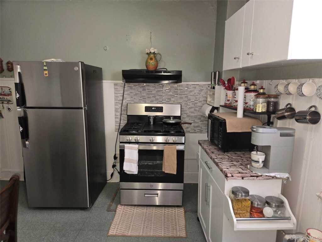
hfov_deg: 73.9
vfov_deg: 58.9
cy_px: 121
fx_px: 214
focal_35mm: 23
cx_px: 161
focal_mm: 5.4
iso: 100
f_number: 1.8
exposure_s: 1/30
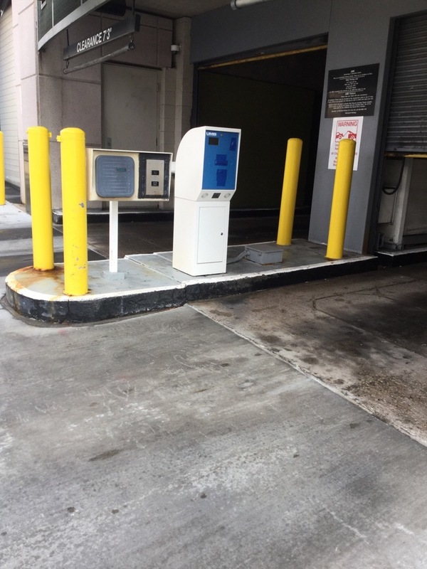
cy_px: 284
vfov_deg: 58.4
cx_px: 214
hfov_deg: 45.4
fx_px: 510
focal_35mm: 31
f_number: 2.4
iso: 25
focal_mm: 3.3
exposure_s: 1/272
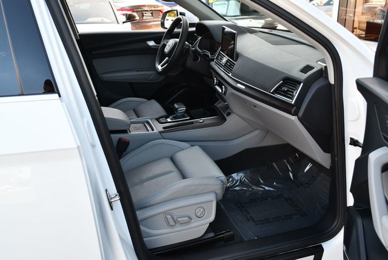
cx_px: 194
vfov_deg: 36.9
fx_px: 388
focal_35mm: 36
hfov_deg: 53.1
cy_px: 130
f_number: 4
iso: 400
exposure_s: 1/250
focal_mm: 18
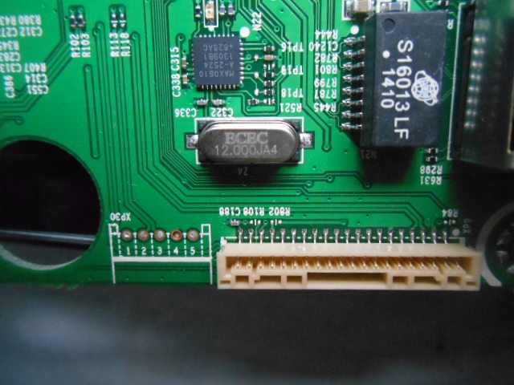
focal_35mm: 26
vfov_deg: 53.1
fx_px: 386
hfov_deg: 67.3
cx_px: 257
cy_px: 192
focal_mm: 4.7
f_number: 3.4
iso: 800
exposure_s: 1/30
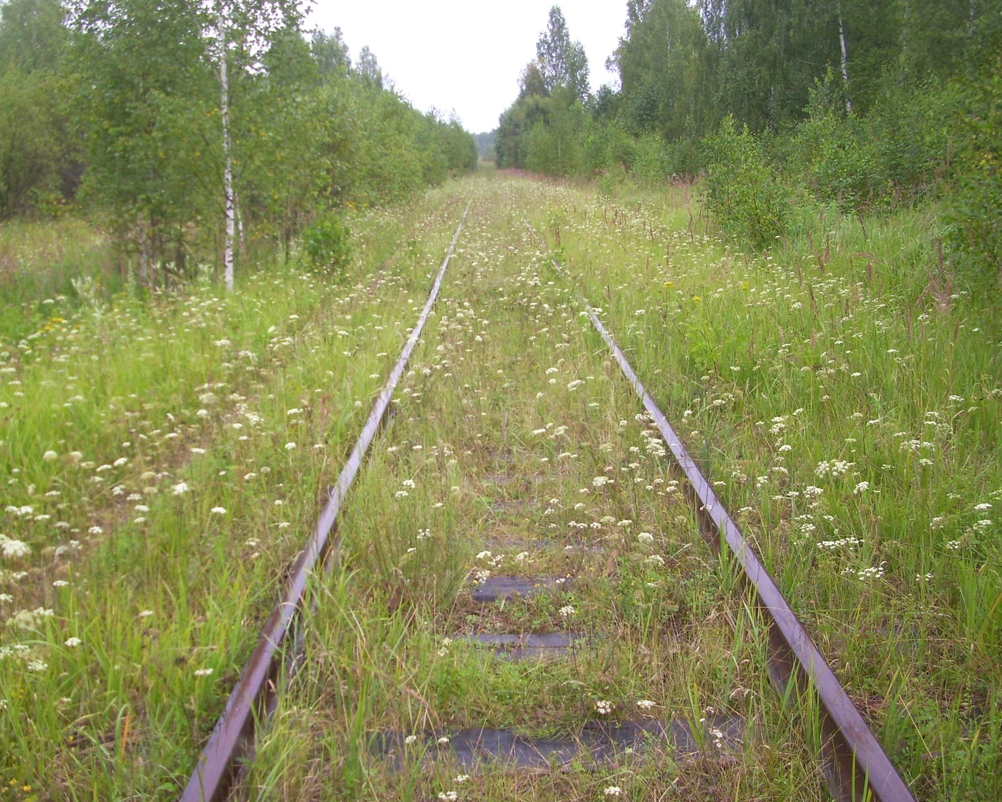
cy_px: 401
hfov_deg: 49.0
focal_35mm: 37
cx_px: 551
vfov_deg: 40.1
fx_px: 1097
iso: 80
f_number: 2.9
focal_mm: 5.7
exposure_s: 1/125
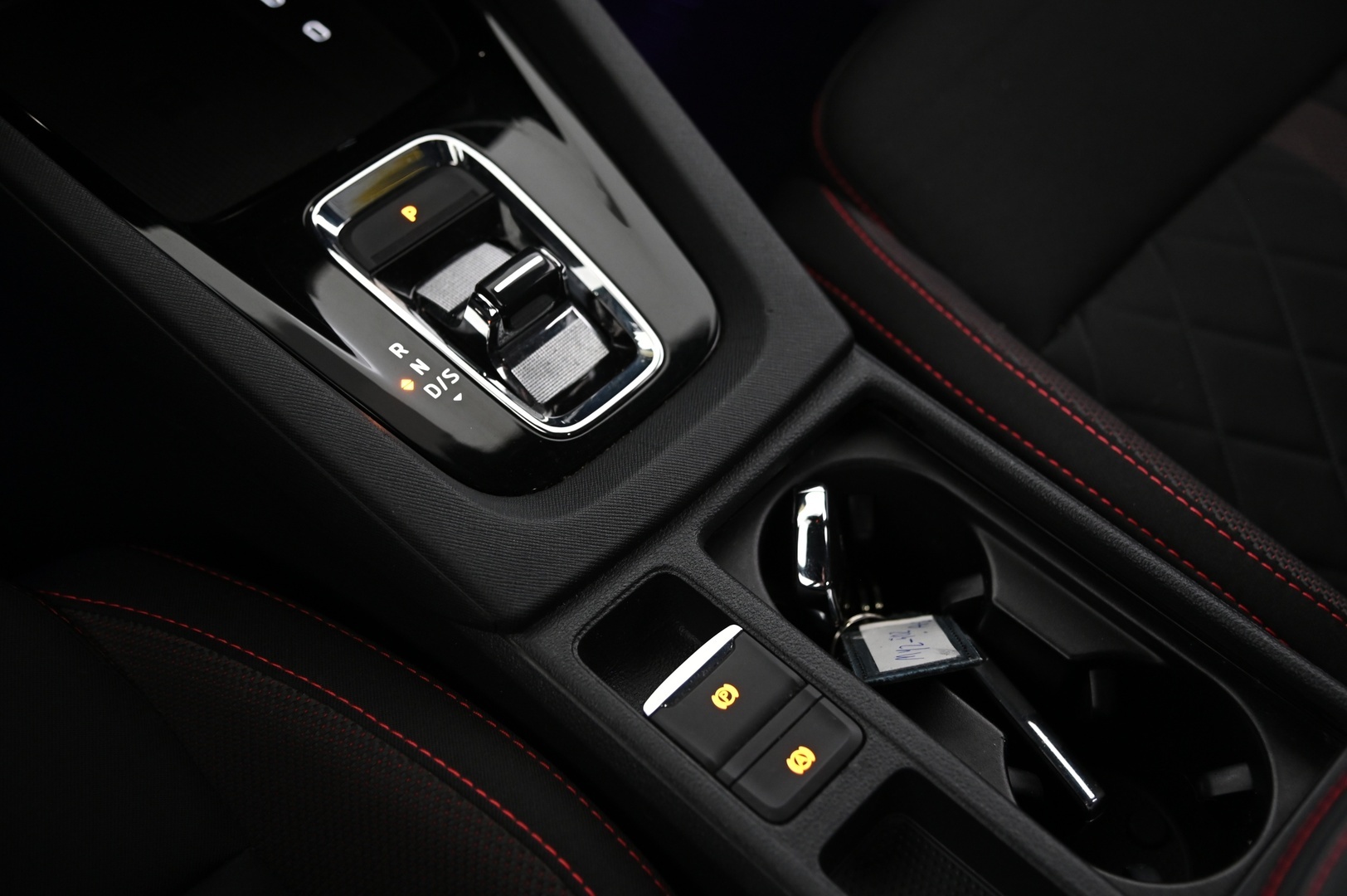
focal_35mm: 44
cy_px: 448
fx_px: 1645
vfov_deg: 30.5
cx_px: 674
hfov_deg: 44.5
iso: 2000
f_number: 4
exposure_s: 1/15
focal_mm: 44
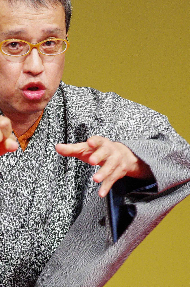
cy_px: 219
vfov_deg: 1.9
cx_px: 20
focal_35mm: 1093
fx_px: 8691
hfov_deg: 1.3
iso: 1600
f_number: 4
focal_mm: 300
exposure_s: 1/500
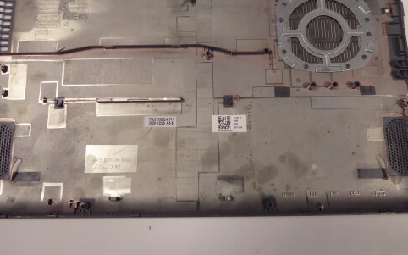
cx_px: 197
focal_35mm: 33
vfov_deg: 38.0
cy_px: 91
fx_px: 367
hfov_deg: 58.1
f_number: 3.3
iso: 320
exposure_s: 1/60
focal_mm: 4.3
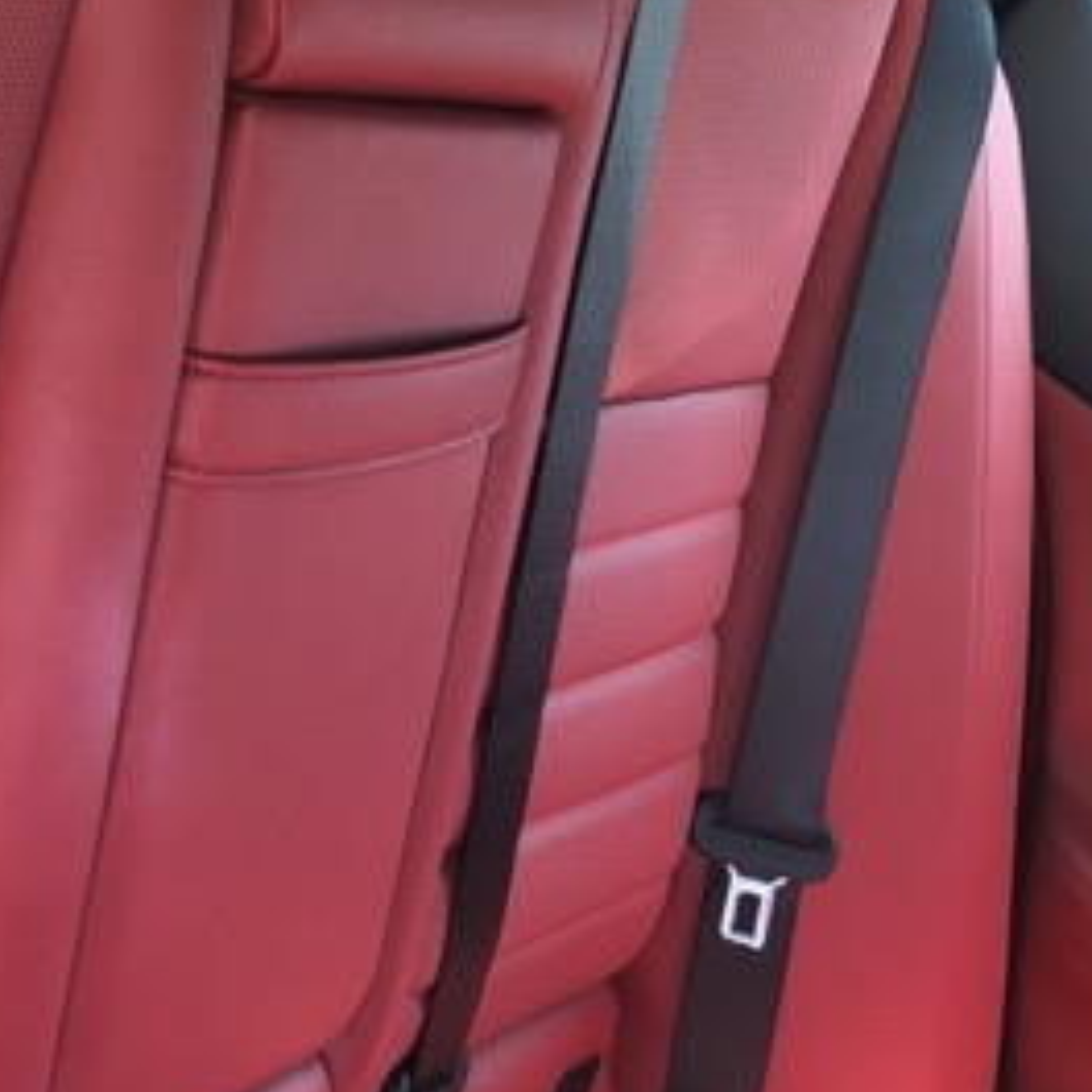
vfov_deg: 28.2
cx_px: -95
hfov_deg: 26.5
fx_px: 2141
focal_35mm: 60
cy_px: 277
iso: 40
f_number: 1.8
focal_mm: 3.99
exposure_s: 1/24
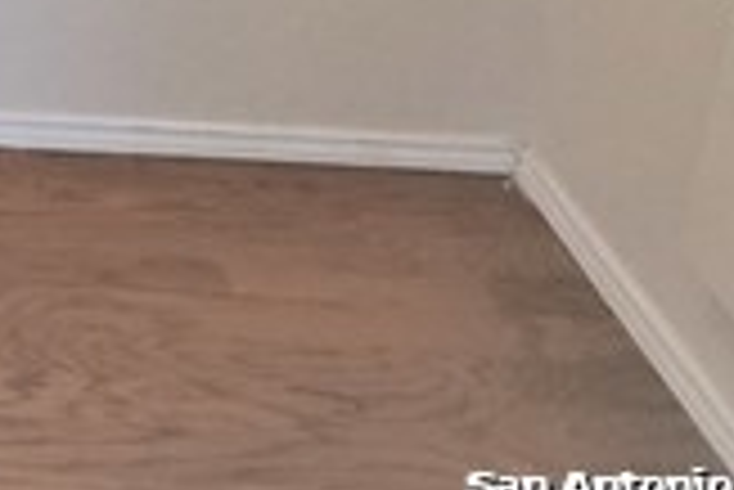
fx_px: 1204
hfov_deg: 27.4
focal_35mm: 59
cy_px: -447
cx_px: -257
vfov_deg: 17.5
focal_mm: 10
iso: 1600
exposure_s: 1/60
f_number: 4
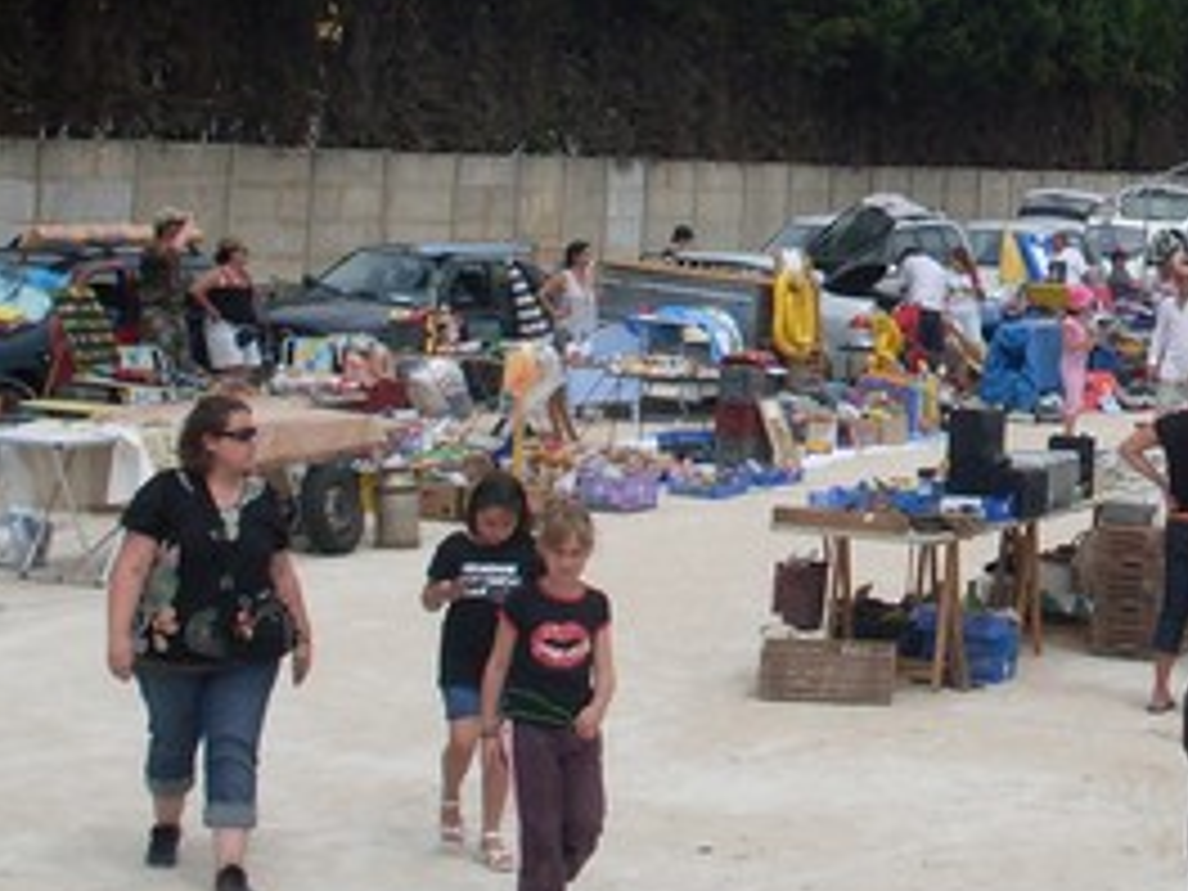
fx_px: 3157
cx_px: 1143
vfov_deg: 15.9
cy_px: 90
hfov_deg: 20.7
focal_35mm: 92
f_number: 8.4
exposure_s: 1/350
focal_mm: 6.3
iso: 80
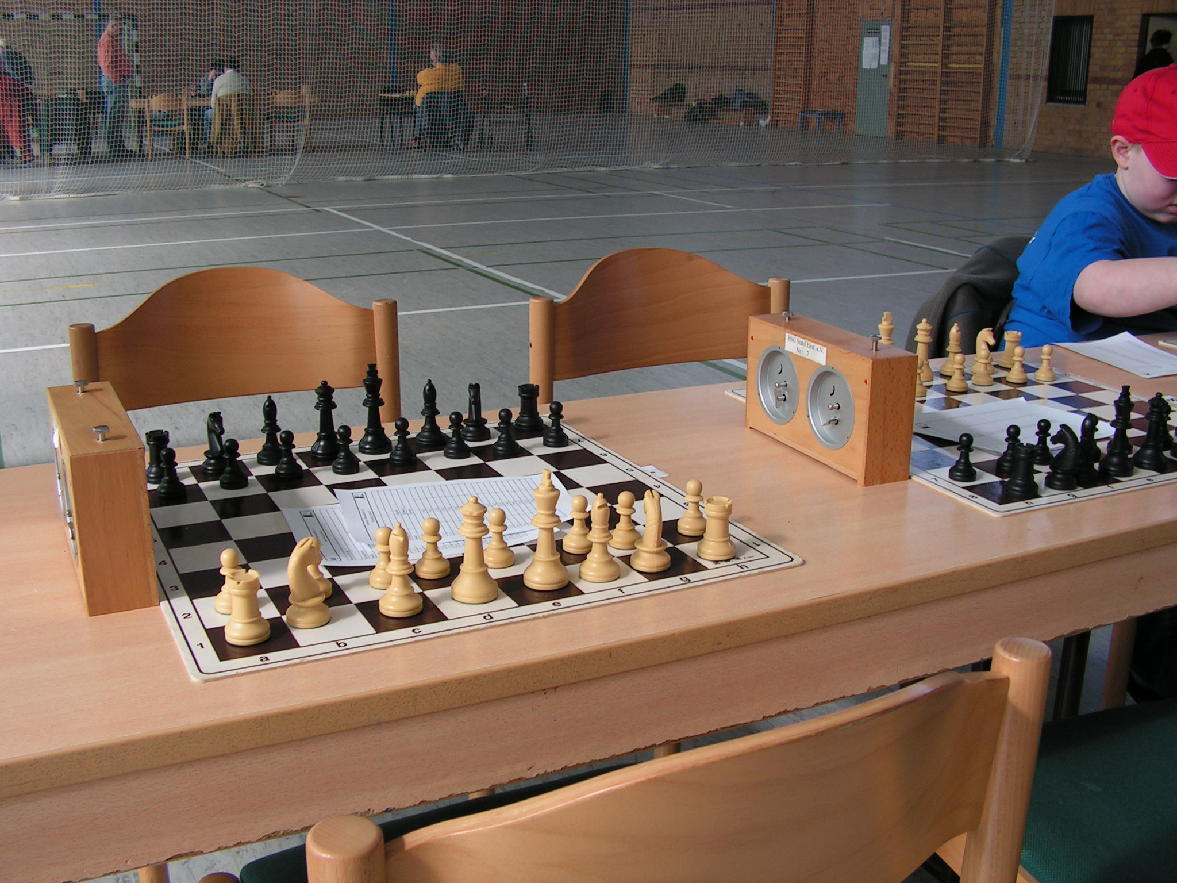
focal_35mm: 36
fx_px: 1224
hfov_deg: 51.4
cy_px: 442
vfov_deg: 39.7
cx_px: 588
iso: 64
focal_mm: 6
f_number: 3.2
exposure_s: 1/100
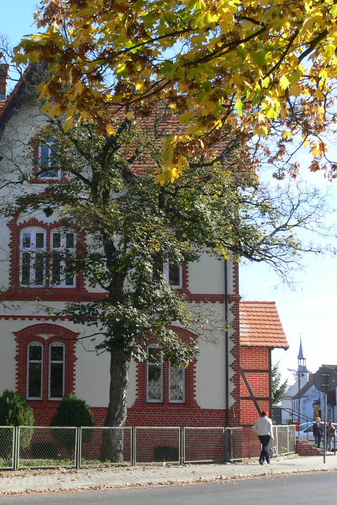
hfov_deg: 20.2
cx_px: 35
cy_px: 251
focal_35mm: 66
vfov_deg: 30.5
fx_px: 927
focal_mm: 9
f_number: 5.6
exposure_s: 1/125
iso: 80
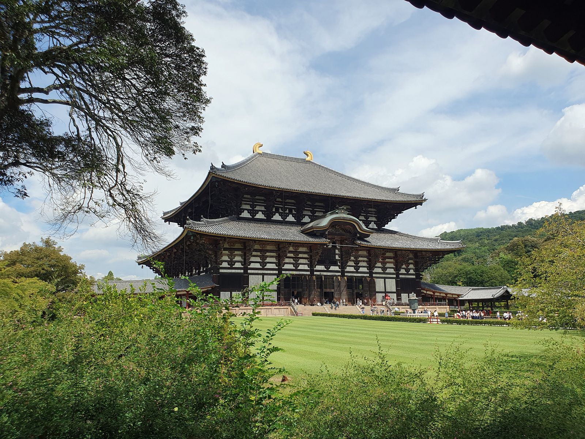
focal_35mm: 26
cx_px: 292
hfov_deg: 67.3
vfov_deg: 53.1
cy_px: 220
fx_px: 439
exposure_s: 1/2036
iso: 50
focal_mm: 4.32
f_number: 2.4
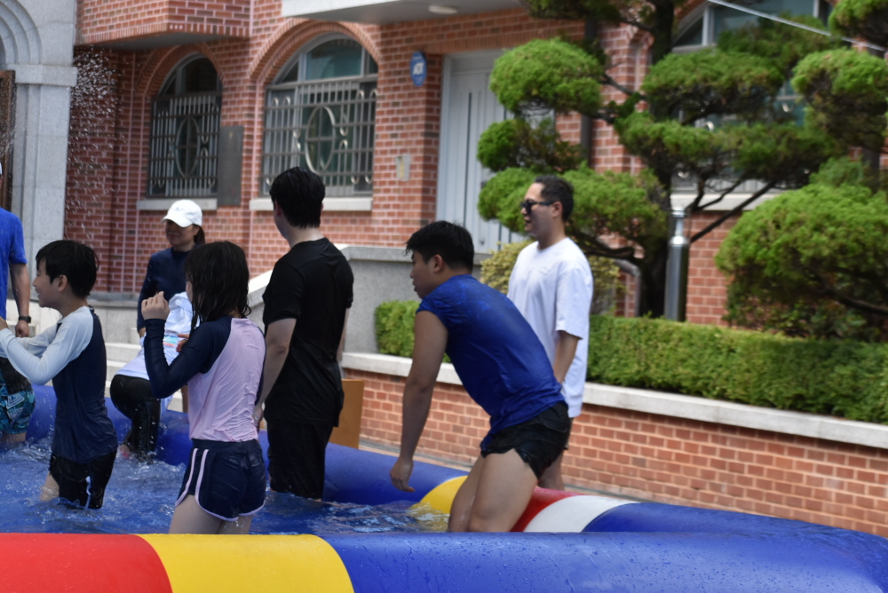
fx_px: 2888
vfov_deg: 11.7
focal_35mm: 117
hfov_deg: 17.5
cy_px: 296
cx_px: 444
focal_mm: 78
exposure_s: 1/250
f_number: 8
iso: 400
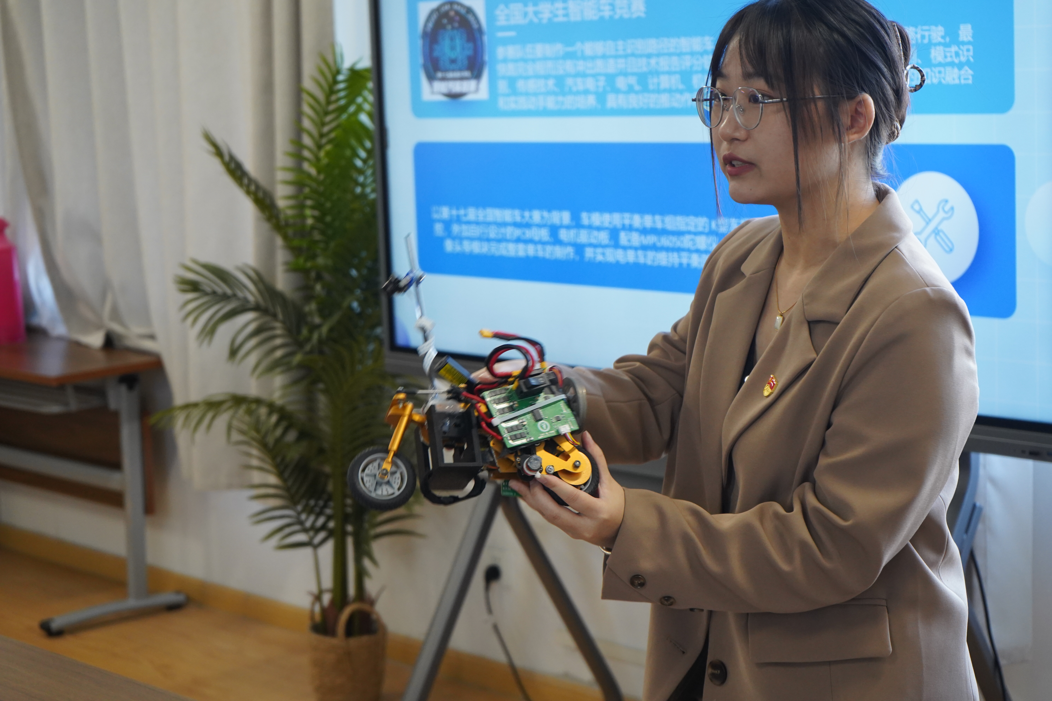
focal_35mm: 67
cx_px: 526
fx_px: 1958
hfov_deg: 30.1
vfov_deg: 20.3
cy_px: 350
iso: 2500
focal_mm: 67
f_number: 5.6
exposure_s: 1/125
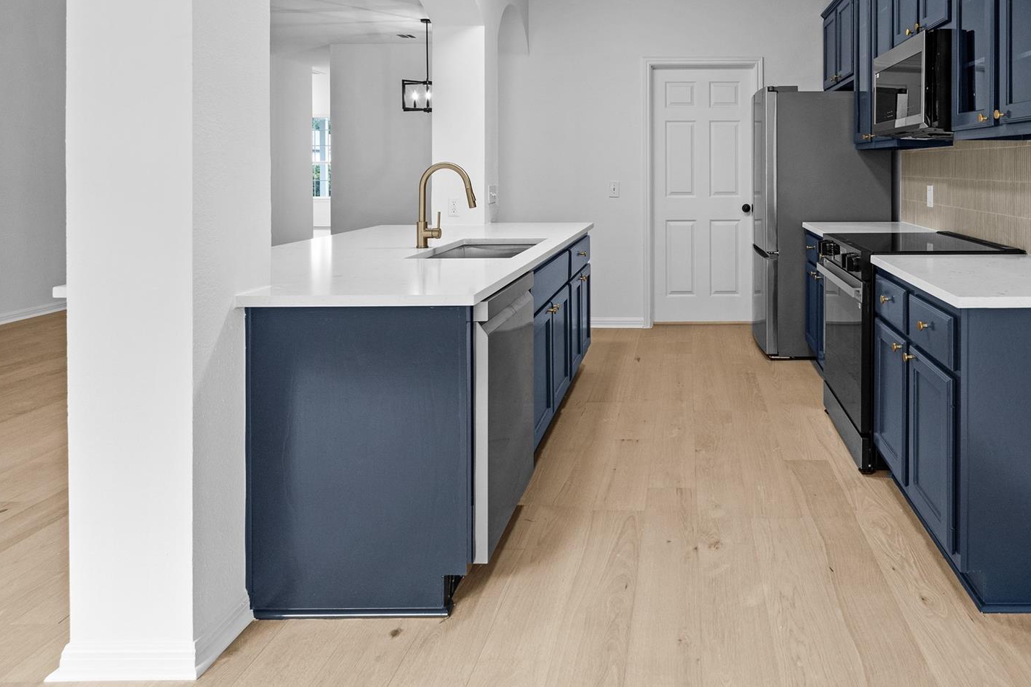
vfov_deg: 53.4
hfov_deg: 73.5
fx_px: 659
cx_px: 697
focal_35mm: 23
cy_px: 199
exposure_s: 1/13
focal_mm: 16
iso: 320
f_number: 8
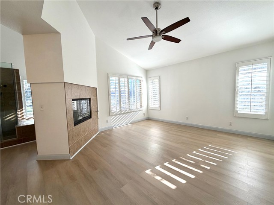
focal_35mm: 14
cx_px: 137
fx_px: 111
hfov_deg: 102.1
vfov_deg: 85.7
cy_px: 102
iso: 40
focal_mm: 2.22
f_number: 2.2
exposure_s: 1/134
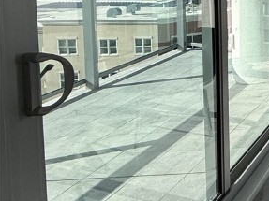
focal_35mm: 50
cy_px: -23
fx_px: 388
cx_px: 477
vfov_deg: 26.6
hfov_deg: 22.7
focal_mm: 2.22
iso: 50
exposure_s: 1/619
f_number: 2.2
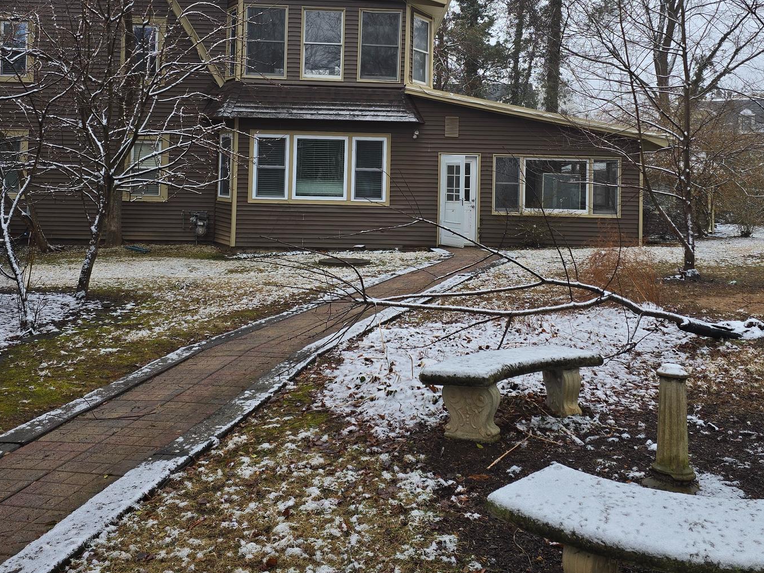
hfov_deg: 52.6
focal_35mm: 35
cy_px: 150
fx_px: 772
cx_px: 388
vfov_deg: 39.7
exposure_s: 1/180
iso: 40
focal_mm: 6.3
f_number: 1.7
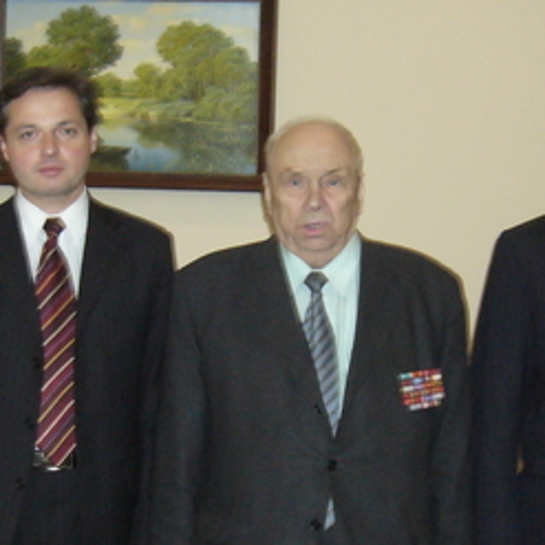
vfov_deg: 21.6
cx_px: 218
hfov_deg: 21.6
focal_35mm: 80
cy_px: 307
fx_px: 1425
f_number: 2.8
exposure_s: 1/60
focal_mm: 5.8
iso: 200
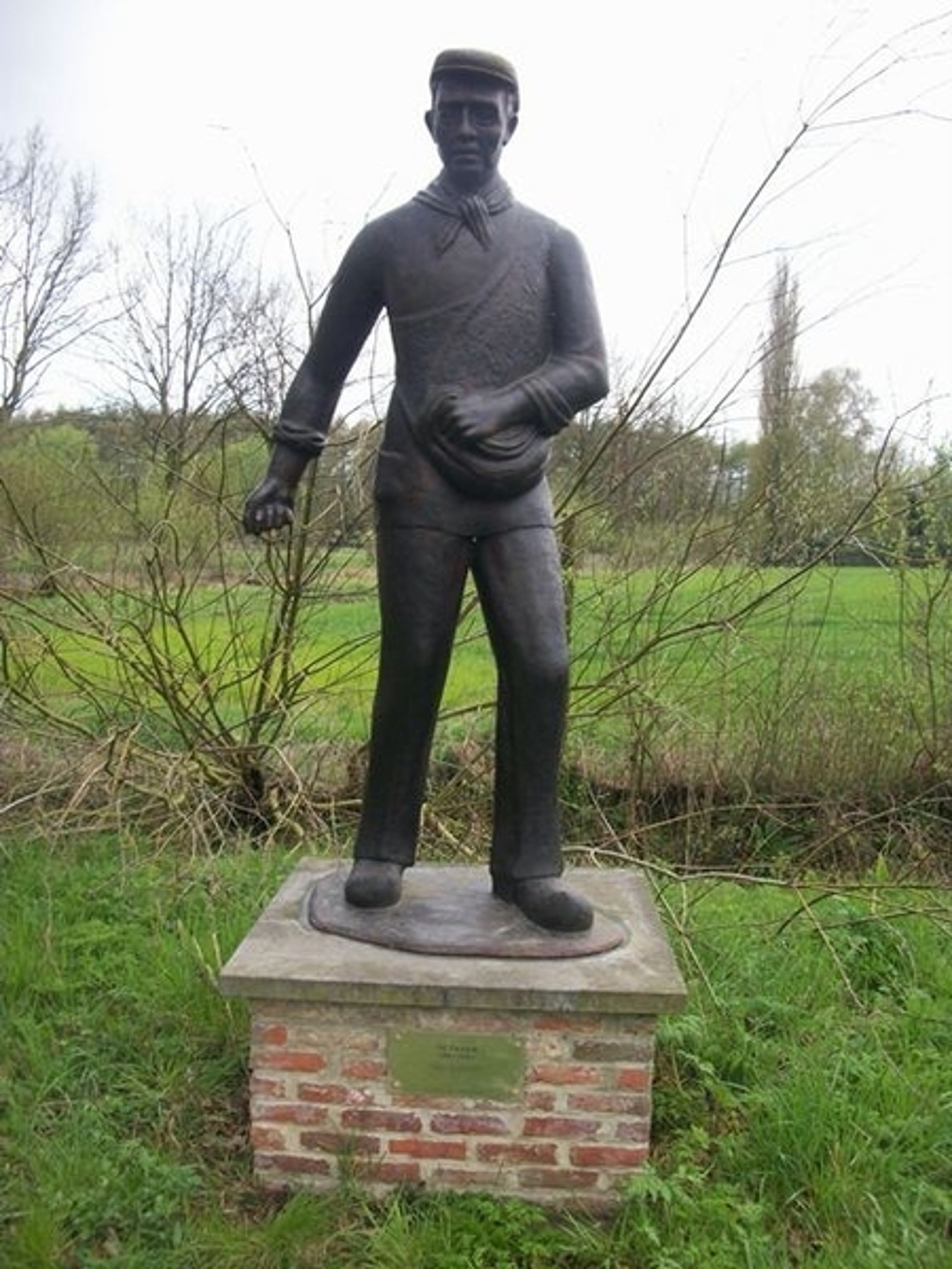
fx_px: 1173
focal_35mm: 32
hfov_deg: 44.2
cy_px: 634
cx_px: 476
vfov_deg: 56.8
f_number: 8.8
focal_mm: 5.7
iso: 80
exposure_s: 1/40
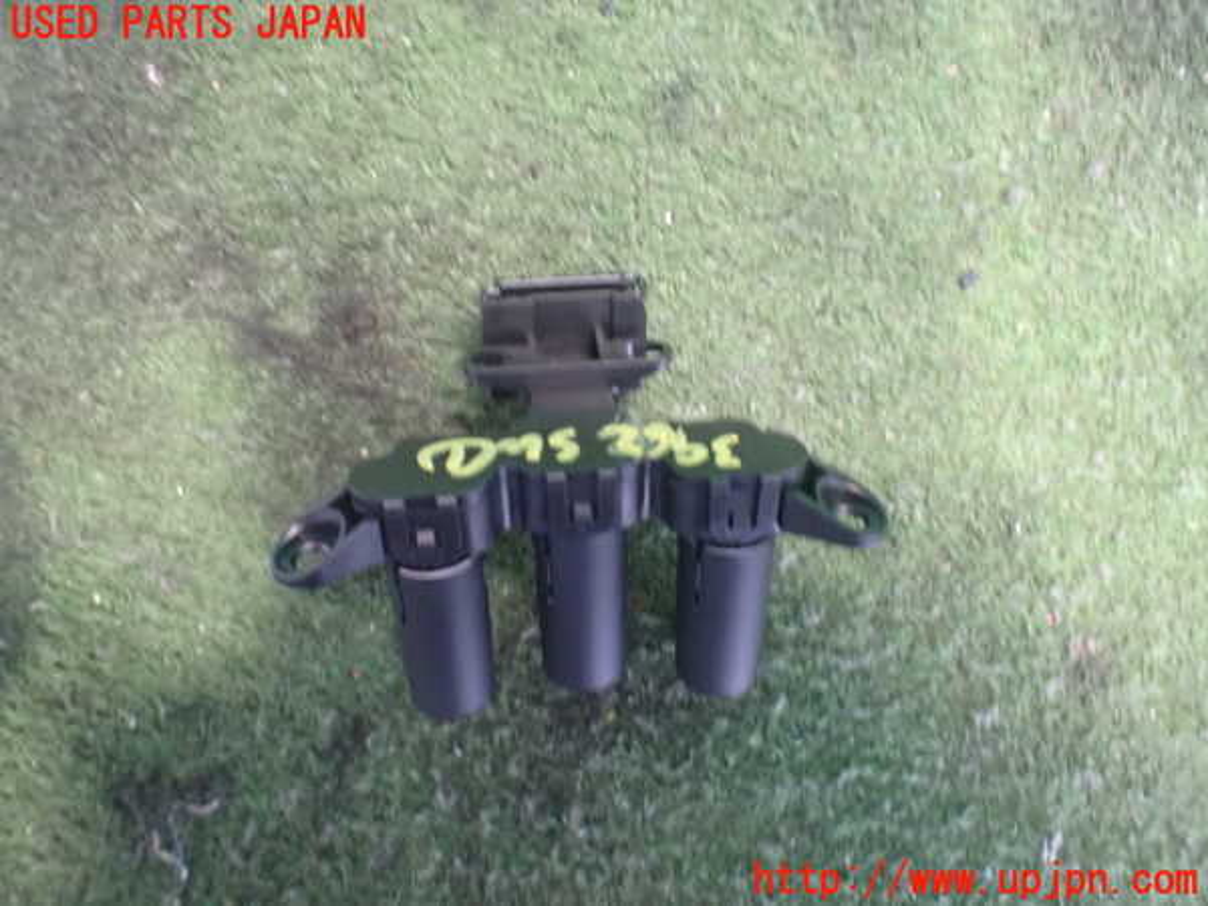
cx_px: 604
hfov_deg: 60.0
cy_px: 453
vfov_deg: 46.8
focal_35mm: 30
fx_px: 1047
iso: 1250
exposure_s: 1/30
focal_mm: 5.4
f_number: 2.3
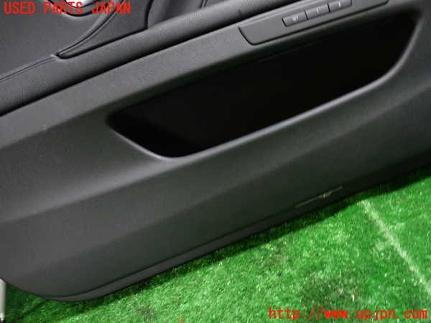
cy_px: 162
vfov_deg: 46.8
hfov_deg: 60.0
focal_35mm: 30
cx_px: 216
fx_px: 374
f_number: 2.3
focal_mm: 5.4
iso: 500
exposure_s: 1/30
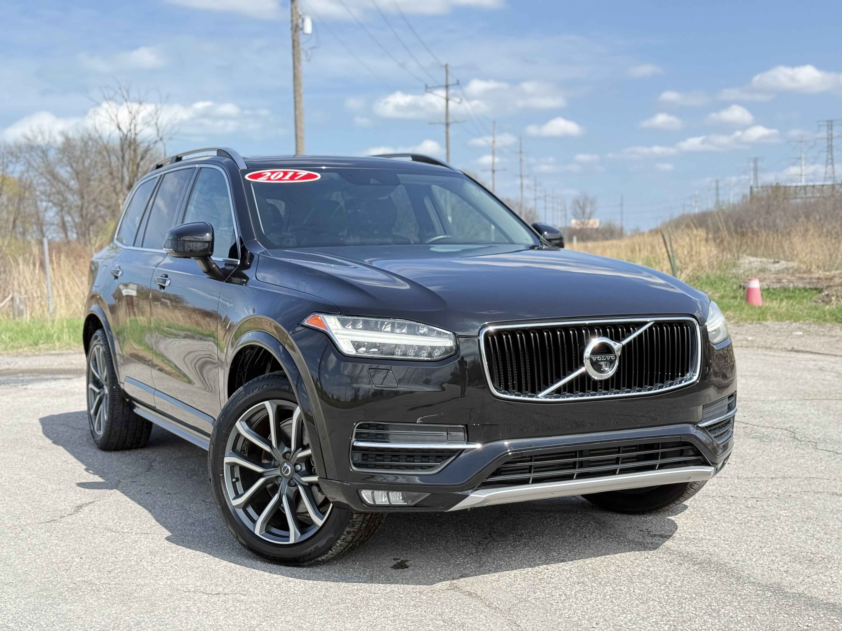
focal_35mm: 48
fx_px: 1168
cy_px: 316
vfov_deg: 30.3
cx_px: 421
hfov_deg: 39.7
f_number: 1.78
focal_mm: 6.76
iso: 100
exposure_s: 1/1484
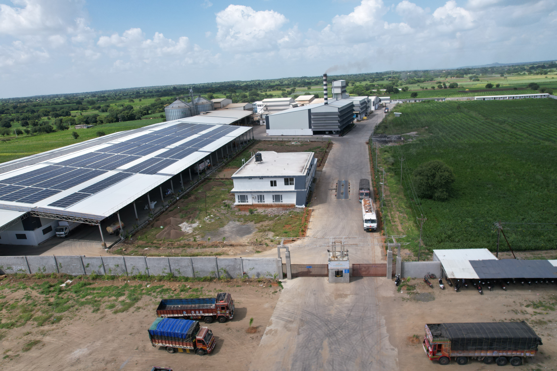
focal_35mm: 22
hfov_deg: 78.6
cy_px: 186
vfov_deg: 57.2
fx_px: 340
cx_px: 278
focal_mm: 8.38
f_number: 2.8
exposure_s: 1/2000
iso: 100
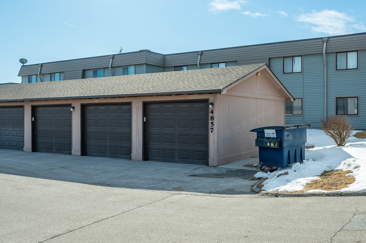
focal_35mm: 33
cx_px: 204
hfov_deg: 57.1
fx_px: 335
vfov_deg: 39.9
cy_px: 119
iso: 250
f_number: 9
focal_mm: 25
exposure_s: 1/640
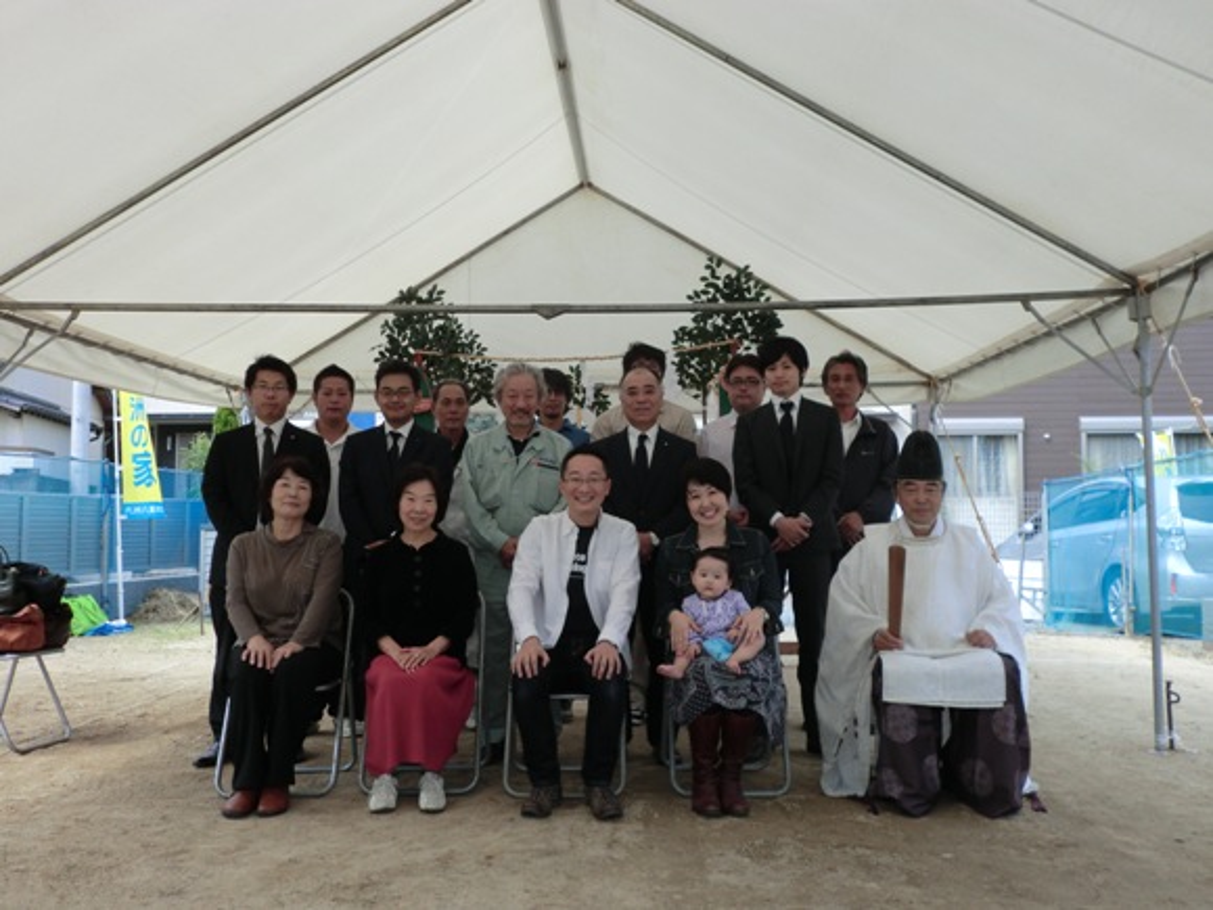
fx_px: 1121
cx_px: 606
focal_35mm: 32
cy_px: 455
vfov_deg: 44.2
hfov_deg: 56.8
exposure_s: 1/320
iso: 50
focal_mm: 5.8
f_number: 3.5
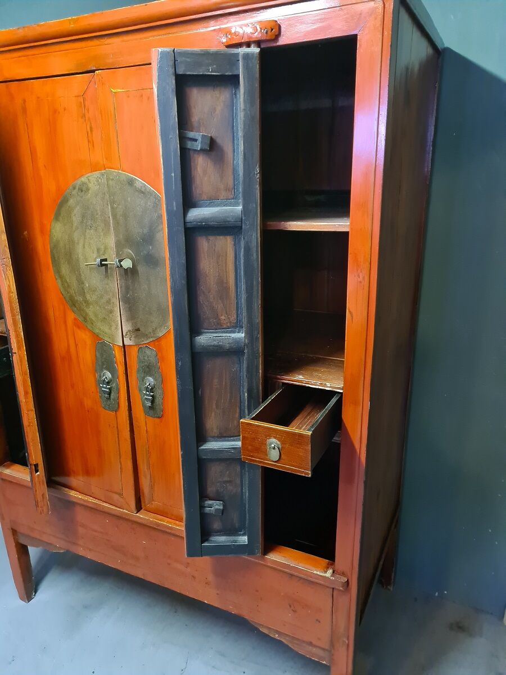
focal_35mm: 26
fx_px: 507
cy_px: 338
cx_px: 253
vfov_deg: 67.3
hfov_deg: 53.1
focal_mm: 5.4
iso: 1250
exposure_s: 1/25
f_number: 1.8
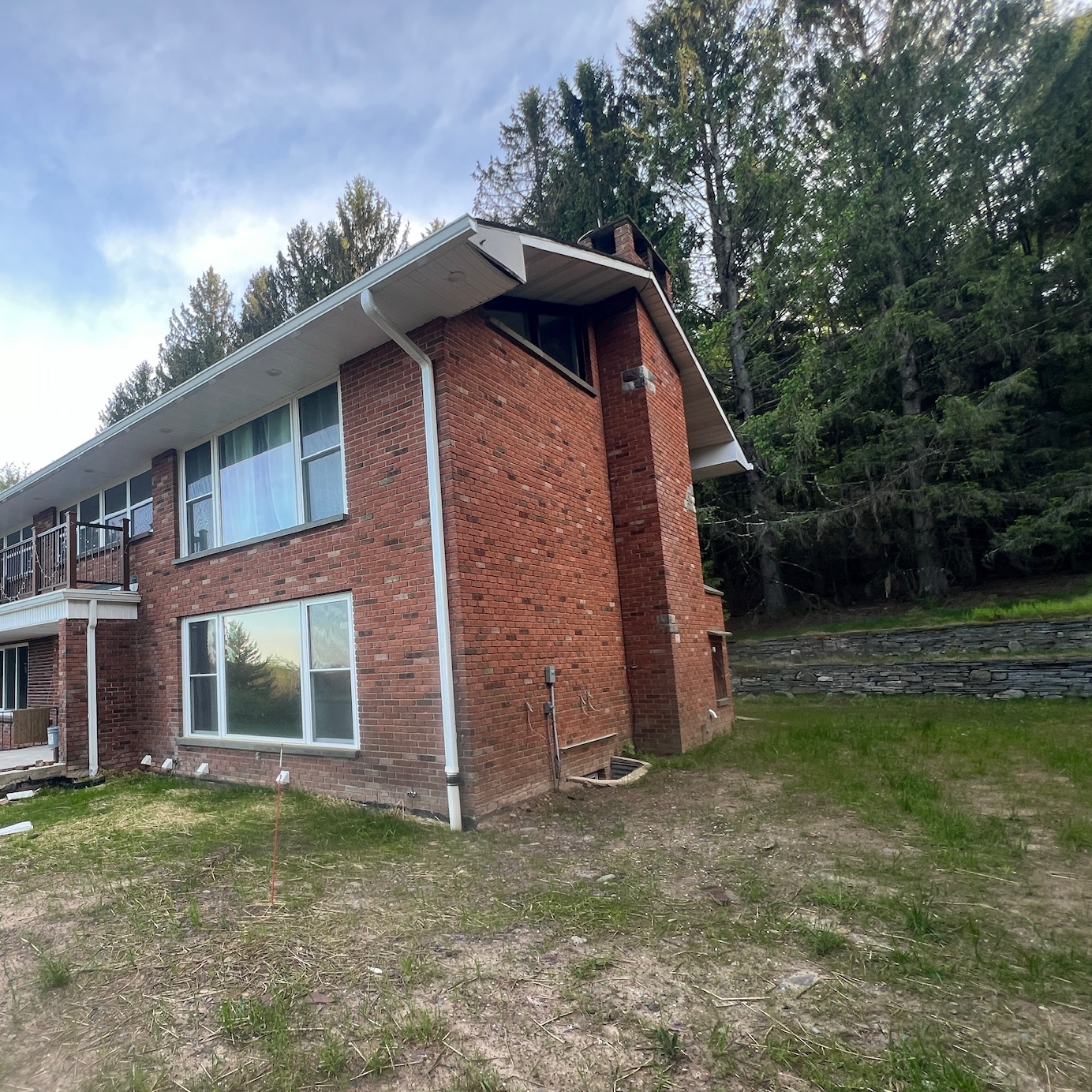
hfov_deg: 80.1
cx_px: 332
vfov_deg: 83.7
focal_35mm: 17
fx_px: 607
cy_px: 600
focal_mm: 1.57
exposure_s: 1/99
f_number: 1.8
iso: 50
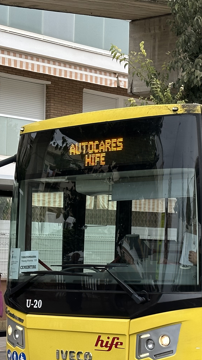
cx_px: 208
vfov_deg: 20.5
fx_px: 990
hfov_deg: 11.5
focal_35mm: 104
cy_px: 226
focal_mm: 6.86
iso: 64
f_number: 1.78
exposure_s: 1/309
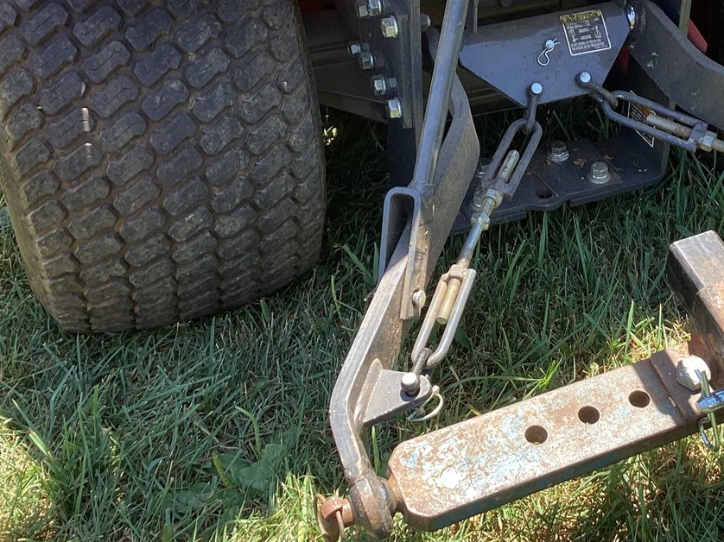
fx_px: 1171
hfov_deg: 33.6
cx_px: 553
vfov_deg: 26.0
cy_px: 185
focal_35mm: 56
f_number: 2.4
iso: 25
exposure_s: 1/134
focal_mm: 3.3
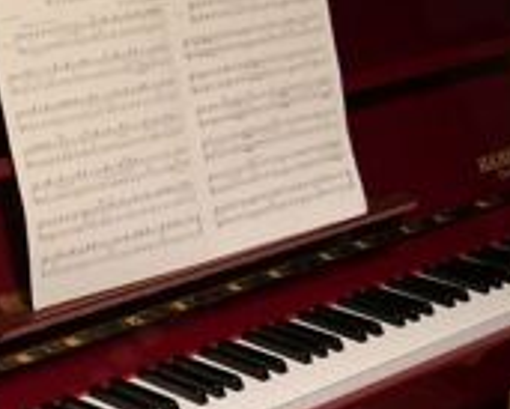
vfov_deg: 14.7
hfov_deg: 18.1
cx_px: 27
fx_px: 1571
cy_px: 337
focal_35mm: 104
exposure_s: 1/60
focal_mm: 19
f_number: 3.8
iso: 2000
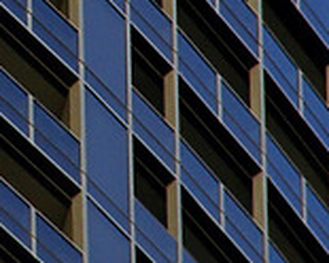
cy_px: -74
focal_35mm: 1638
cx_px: -55
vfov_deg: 0.9
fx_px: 15949
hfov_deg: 1.2
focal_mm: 200
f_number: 6.3
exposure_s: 1/320
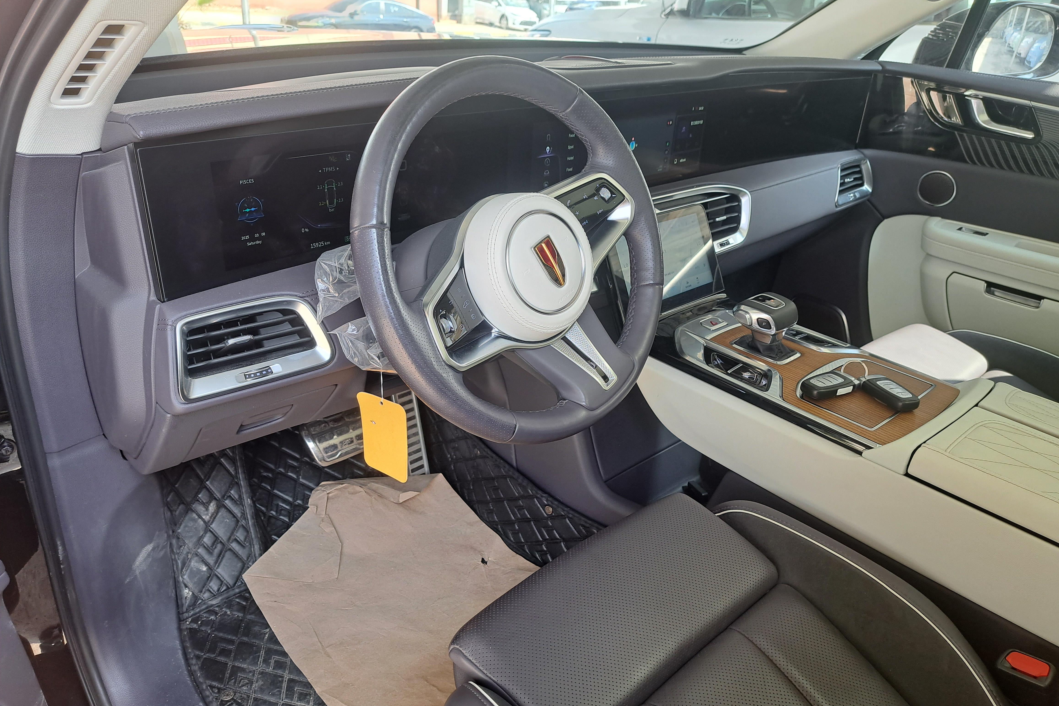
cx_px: 530
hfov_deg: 71.5
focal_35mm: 25
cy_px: 385
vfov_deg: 51.2
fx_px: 735
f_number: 1.8
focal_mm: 5.23
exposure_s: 1/100
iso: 50
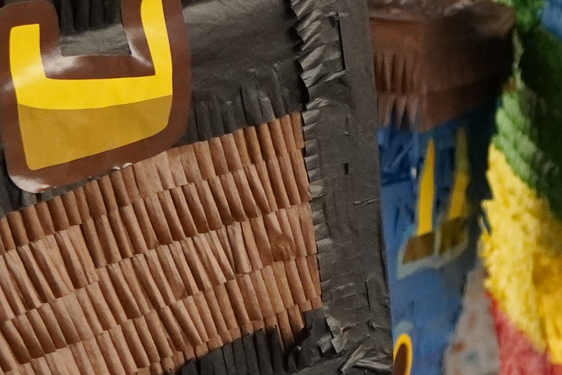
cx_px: 1078
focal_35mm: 155
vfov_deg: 8.8
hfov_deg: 12.0
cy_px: 354
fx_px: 2420
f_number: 4
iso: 1600
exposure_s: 1/200
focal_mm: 20
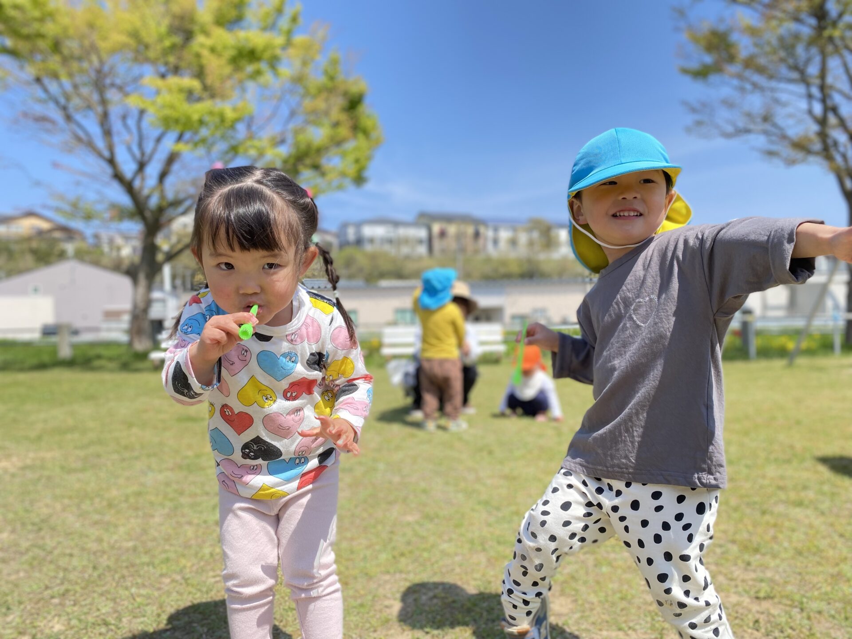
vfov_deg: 53.1
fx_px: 640
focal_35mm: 26
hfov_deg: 67.3
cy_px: 320
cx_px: 426
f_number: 1.8
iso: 32
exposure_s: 1/1245
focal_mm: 4.25
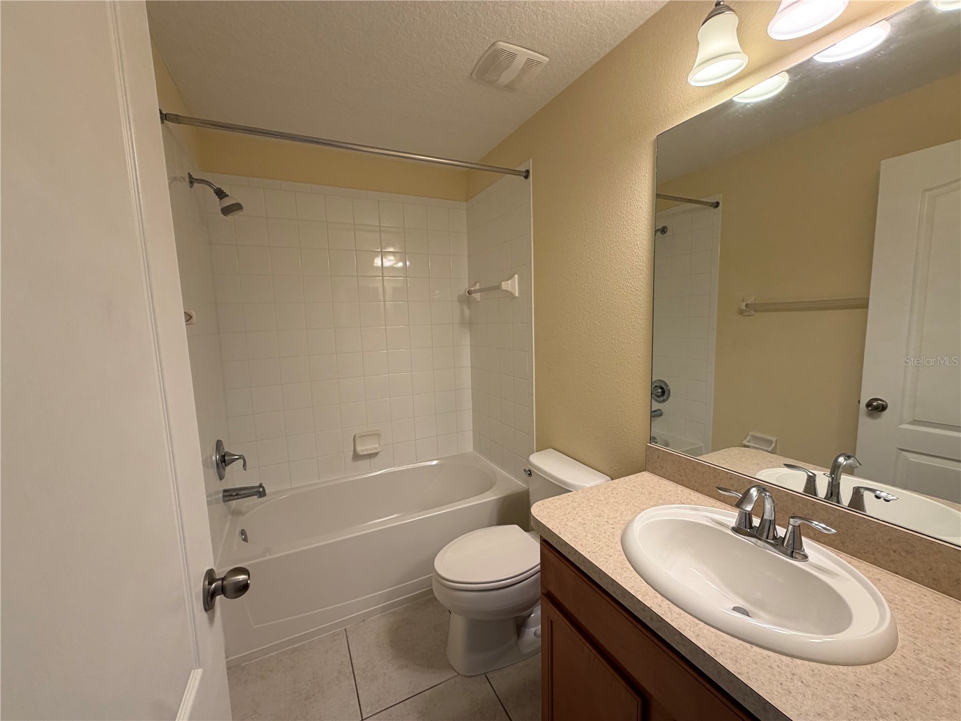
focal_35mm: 14
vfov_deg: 85.7
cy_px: 360
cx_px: 480
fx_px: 389
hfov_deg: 102.1
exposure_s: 1/120
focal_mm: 2.22
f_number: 2.2
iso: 100
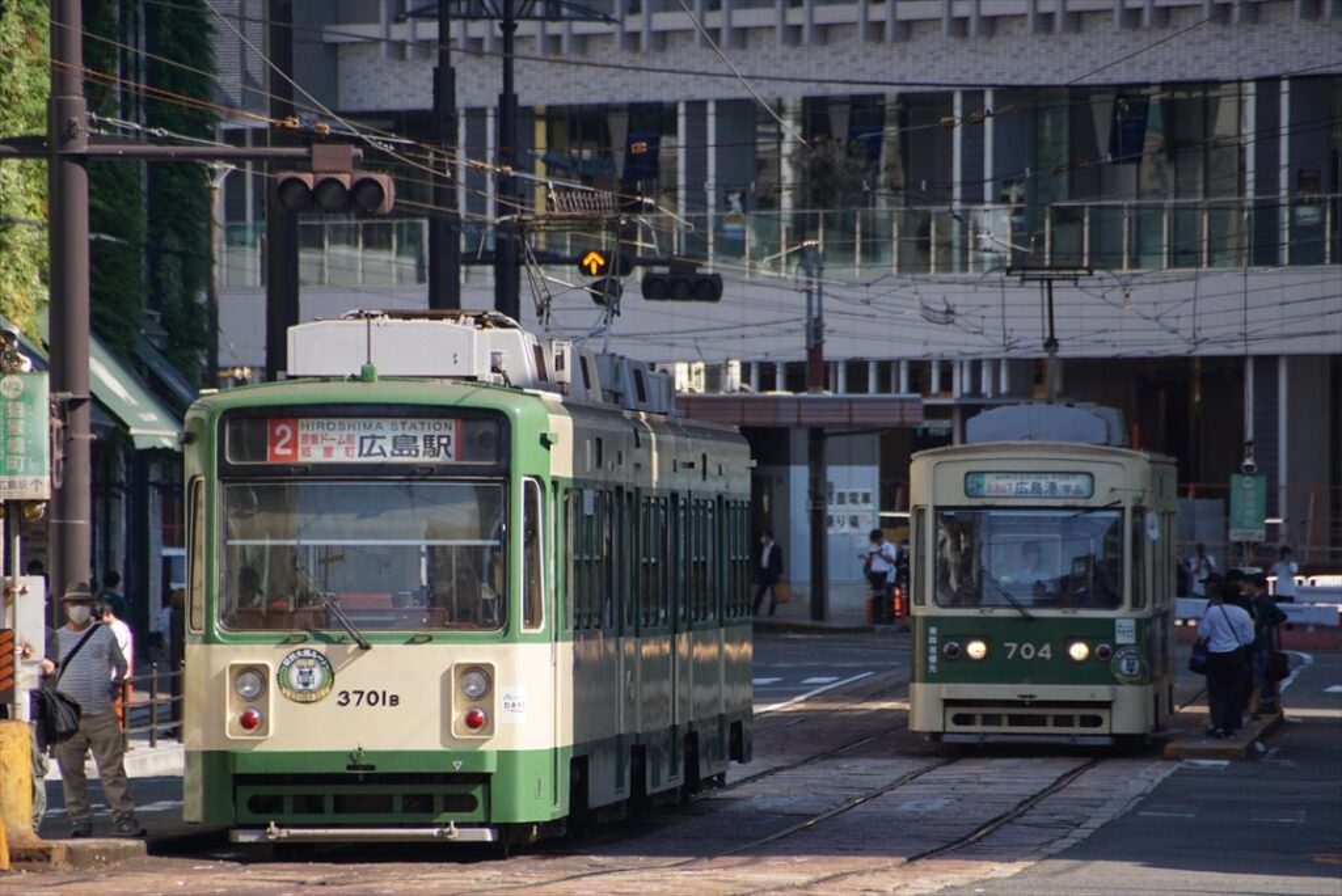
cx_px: 671
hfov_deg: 5.5
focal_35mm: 375
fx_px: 13986
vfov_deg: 3.7
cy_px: 448
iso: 400
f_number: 6.3
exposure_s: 1/1000
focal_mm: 250
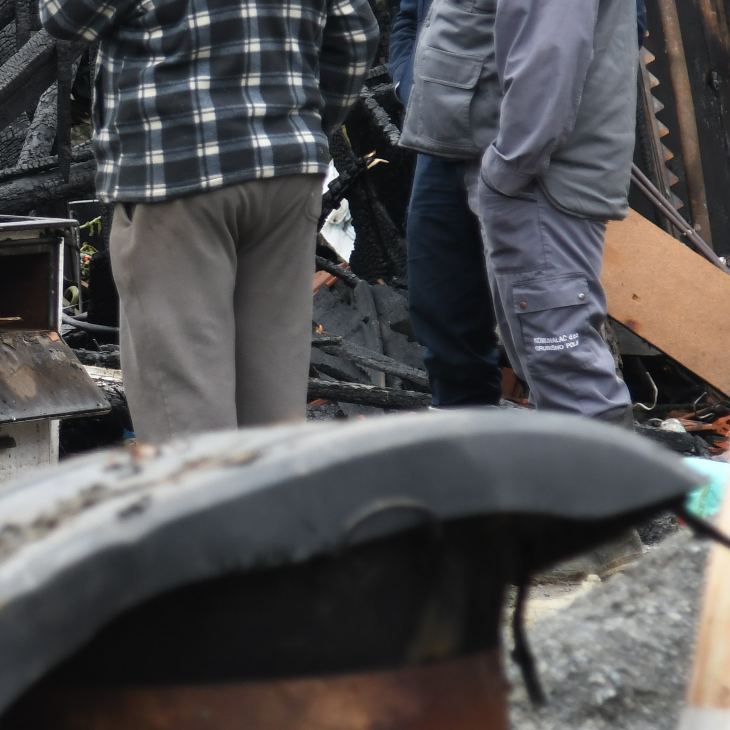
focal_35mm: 361
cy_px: 42
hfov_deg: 4.8
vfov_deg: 4.8
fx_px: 8613
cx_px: -304
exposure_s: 1/250
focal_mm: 92
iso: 500
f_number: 4
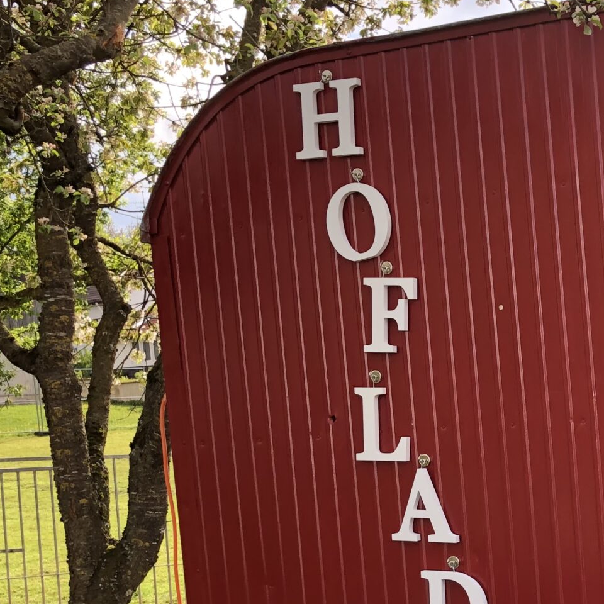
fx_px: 1303
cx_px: 720
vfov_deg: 25.5
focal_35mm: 66
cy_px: 515
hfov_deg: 23.8
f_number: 1.8
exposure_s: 1/522
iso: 20
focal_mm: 3.99
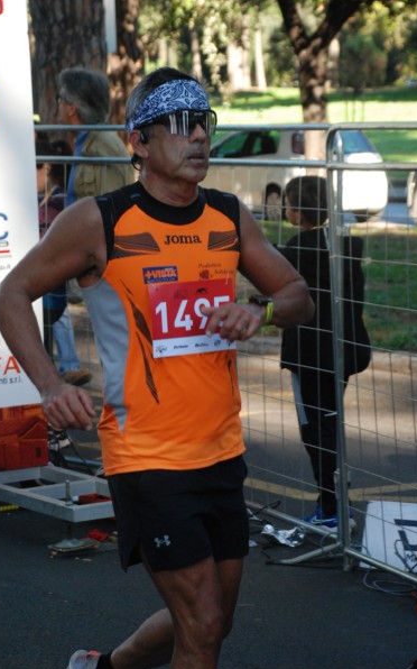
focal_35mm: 108
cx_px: 216
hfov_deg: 12.1
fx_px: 1966
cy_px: 336
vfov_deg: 19.3
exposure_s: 1/320
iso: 1000
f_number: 5.6
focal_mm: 70
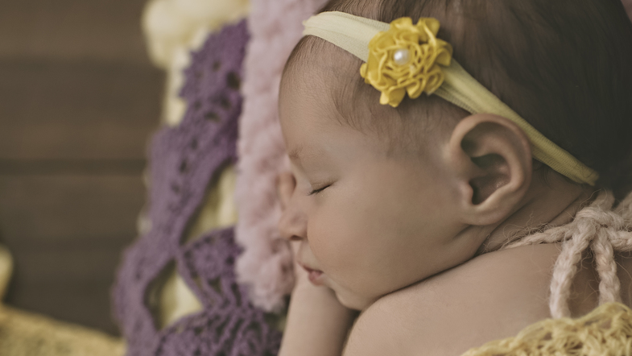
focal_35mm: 56
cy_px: 214
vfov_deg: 21.4
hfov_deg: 36.8
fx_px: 939
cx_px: 431
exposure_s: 1/250
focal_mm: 35
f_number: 2.5
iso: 250
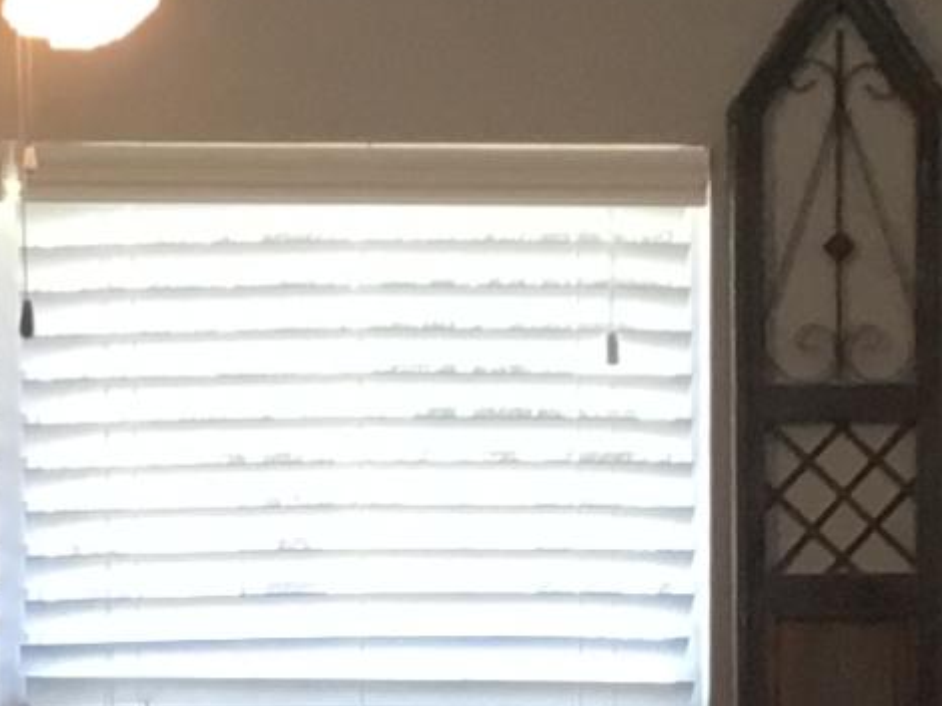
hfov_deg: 10.0
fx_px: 5385
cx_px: 395
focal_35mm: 198
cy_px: 913
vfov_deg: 7.4
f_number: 2.4
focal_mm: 3.3
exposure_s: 1/30
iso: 25
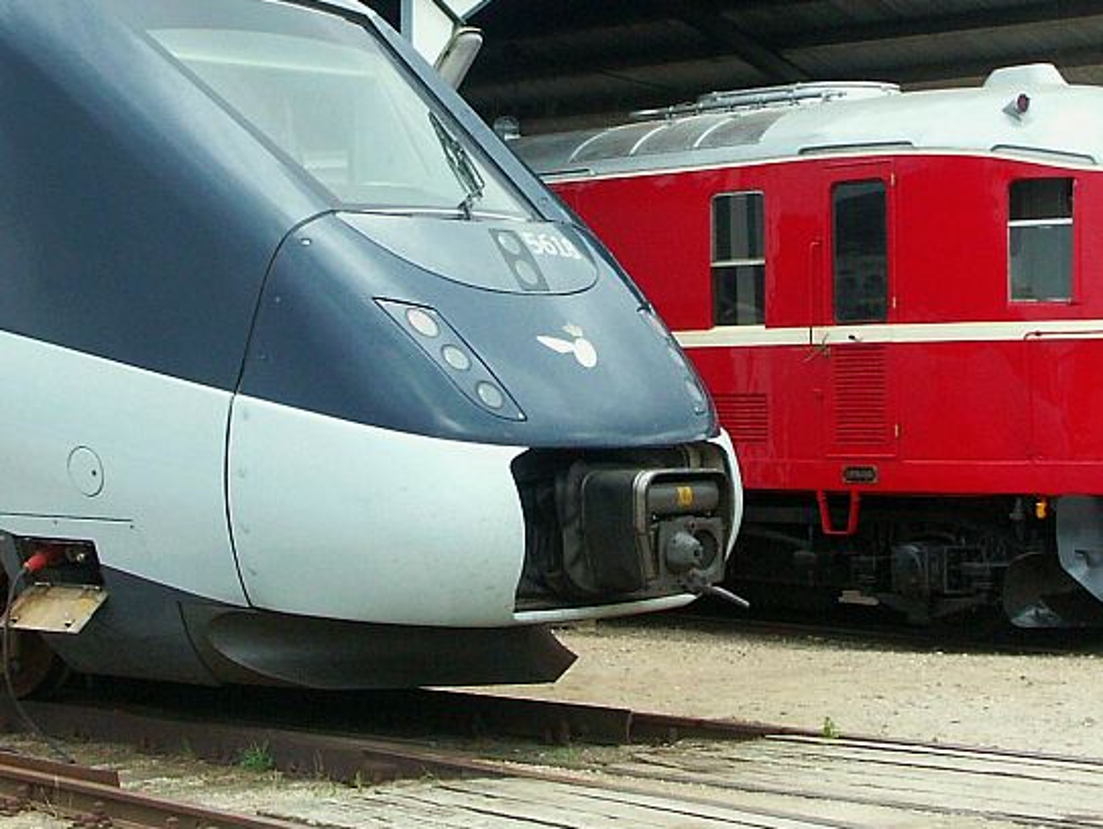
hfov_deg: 23.0
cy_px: 293
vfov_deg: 17.3
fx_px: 2710
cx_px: 635
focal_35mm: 85
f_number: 5
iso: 200
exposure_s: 1/250
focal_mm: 11.47
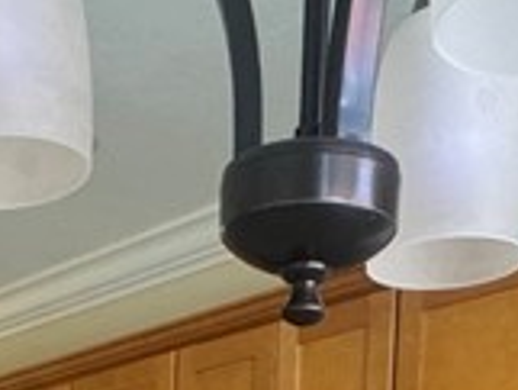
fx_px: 1333
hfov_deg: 21.7
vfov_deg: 12.9
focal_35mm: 89
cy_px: 922
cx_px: 93
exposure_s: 1/60
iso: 500
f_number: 2.2
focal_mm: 2.22
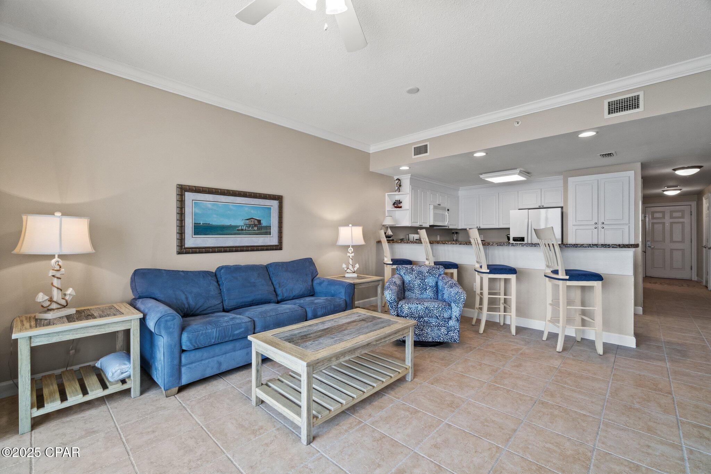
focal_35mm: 15
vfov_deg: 77.3
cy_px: 237
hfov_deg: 100.4
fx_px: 296
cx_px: 356
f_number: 9
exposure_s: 1.3
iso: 400
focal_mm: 10
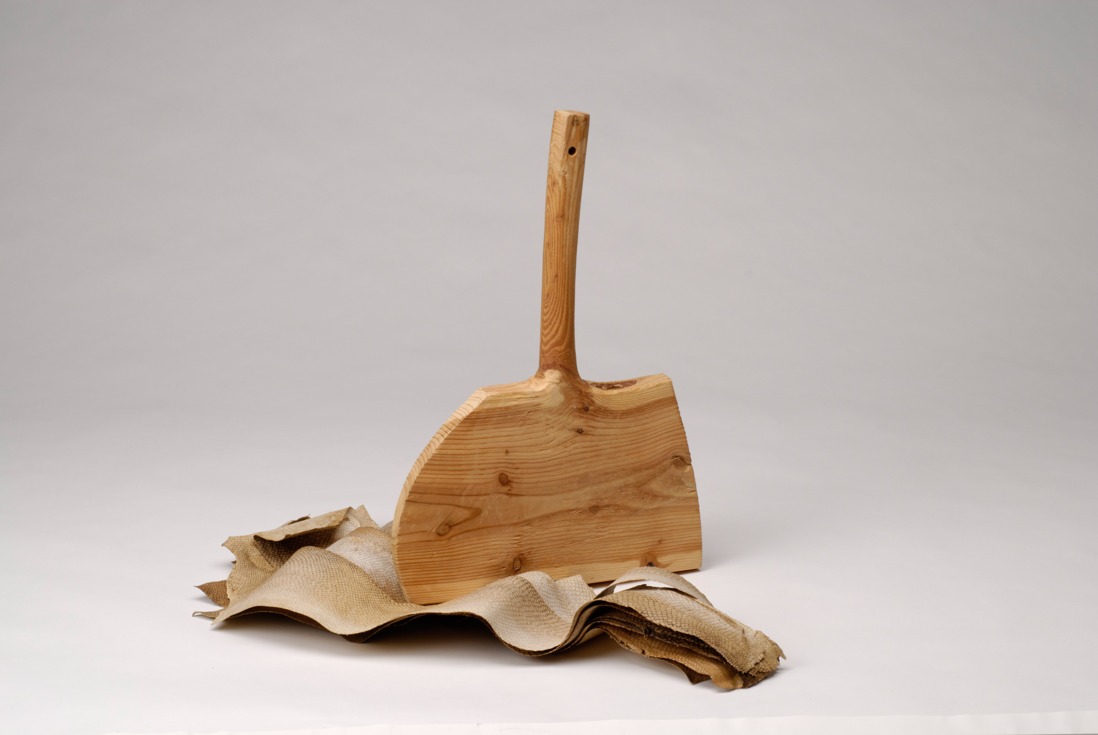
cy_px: 368
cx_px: 549
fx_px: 2748
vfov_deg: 15.2
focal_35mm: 90
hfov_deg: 22.6
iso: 100
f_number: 16
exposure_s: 1/125
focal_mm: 60
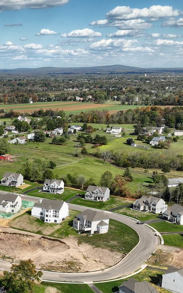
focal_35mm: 63
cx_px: -70
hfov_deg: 18.8
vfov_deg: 32.2
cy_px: 199
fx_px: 503
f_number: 4.5
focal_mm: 12.29
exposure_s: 1/40
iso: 100
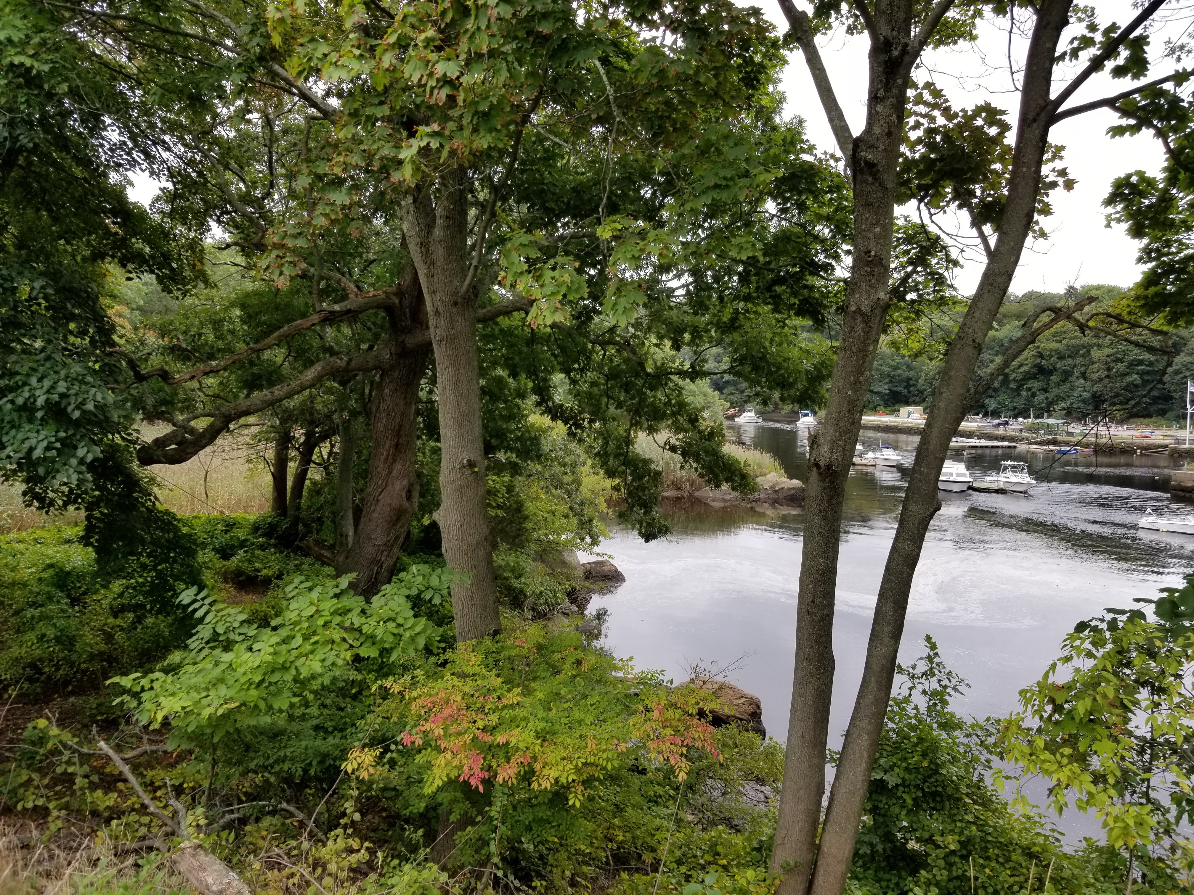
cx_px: 597
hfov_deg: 67.3
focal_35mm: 26
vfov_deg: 53.1
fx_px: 897
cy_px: 448
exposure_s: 1/456
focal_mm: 4.25
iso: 50
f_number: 1.7
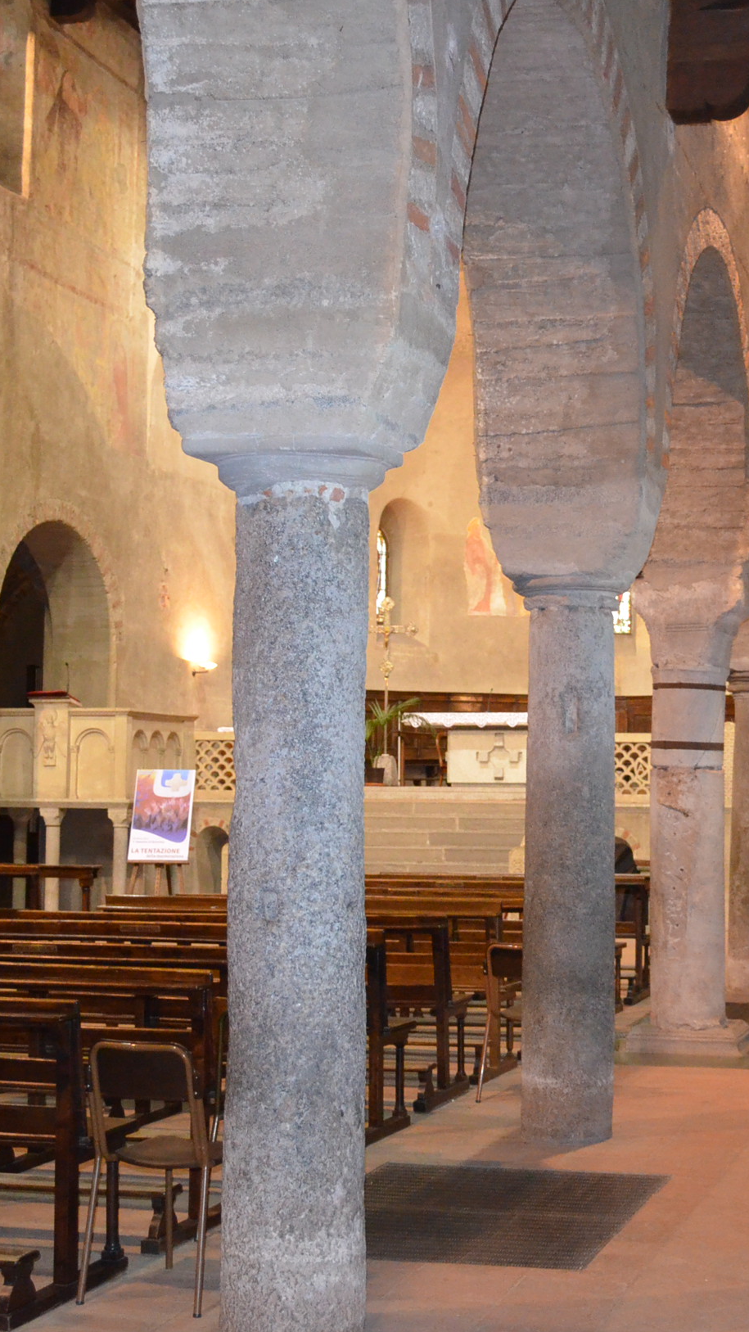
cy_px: 665
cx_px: 573
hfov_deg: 20.9
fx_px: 2013
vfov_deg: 36.6
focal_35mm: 57
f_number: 4
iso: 3200
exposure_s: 1/60
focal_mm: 24
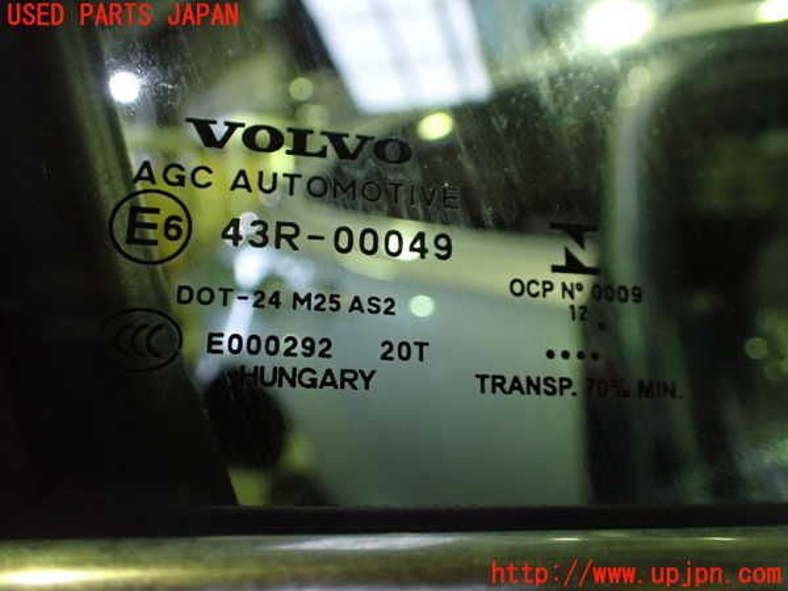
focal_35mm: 30
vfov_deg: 46.8
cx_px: 394
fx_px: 683
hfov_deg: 60.0
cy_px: 296
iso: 800
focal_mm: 5.4
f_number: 2.3
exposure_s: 1/40
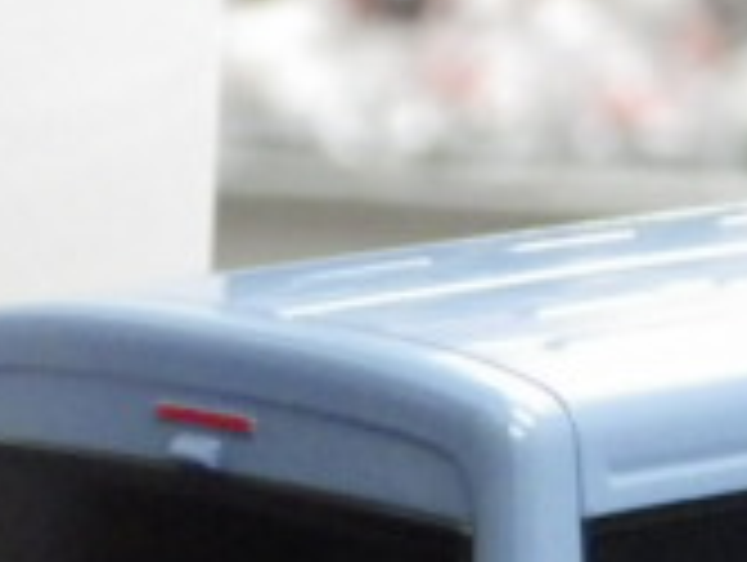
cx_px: 688
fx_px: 7240
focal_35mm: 335
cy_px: 647
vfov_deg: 4.4
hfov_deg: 5.9
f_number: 4.4
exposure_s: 1/30
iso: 1000
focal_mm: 15.6
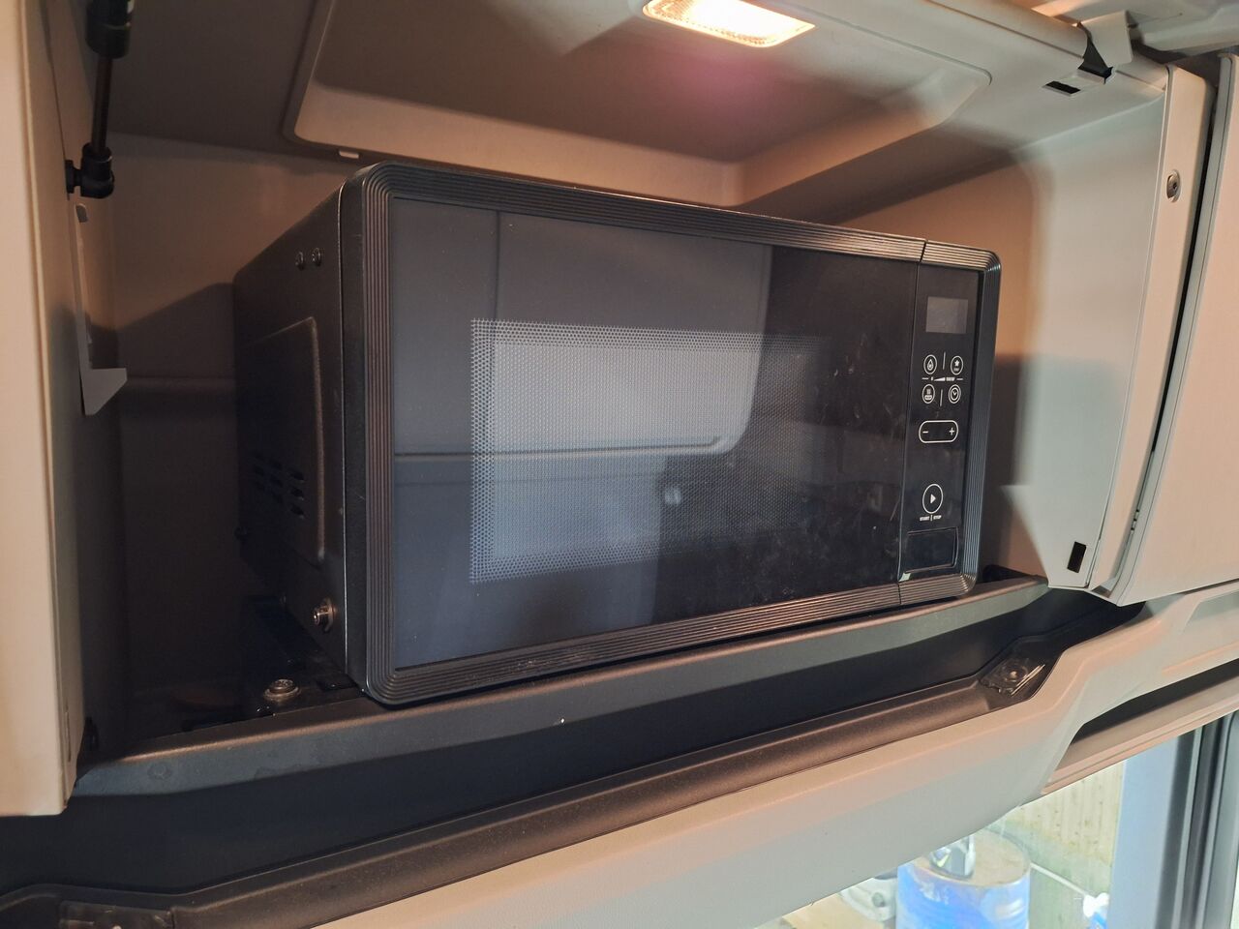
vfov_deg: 58.9
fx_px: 823
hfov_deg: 73.9
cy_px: 464
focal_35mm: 23
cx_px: 620
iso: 1000
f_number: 1.8
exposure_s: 1/20
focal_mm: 5.54
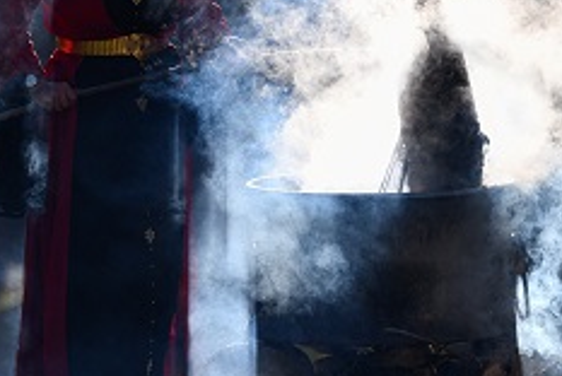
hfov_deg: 5.9
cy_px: 63
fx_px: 5424
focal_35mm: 347
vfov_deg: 4.0
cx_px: 420
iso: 250
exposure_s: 1/8000
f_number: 2.8
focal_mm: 135
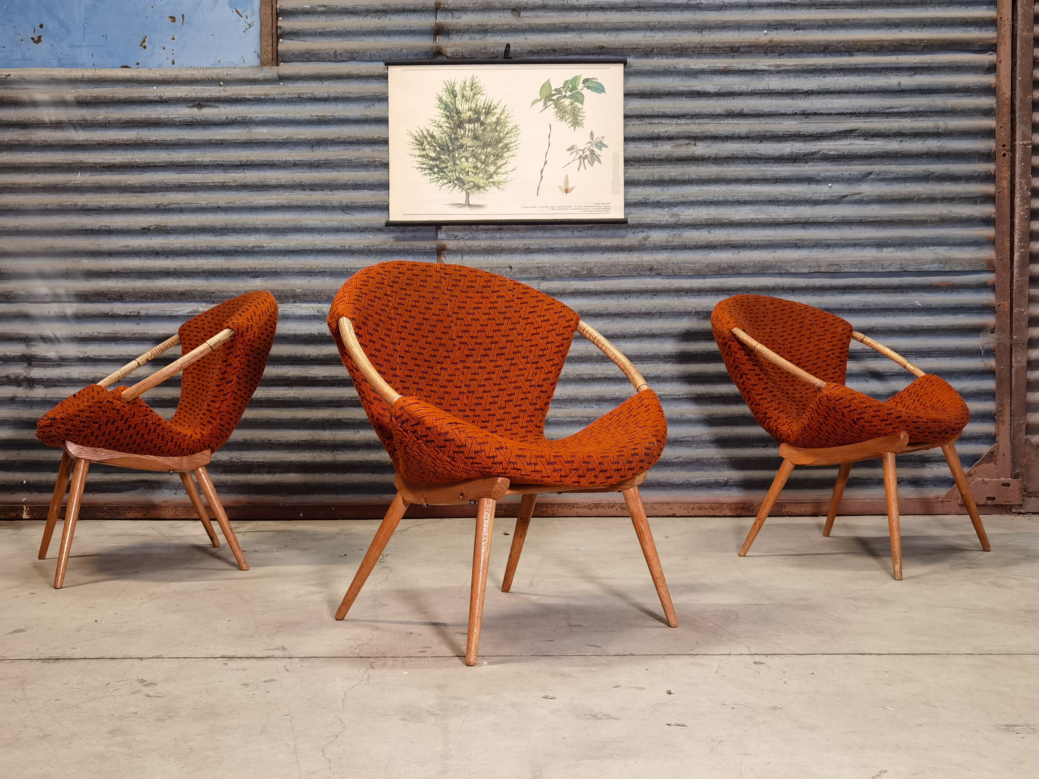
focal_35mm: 39
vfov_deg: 36.8
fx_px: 1171
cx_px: 520
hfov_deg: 47.9
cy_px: 390
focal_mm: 6.71
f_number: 1.9
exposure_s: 1/33.3
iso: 500
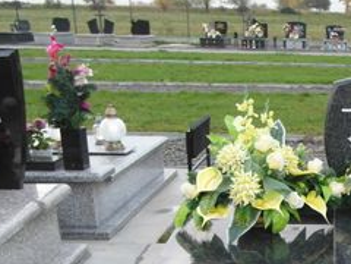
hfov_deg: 27.9
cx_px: 374
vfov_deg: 21.7
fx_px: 649
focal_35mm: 64
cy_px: 290
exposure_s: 1/60
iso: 100
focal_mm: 5.2
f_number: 2.8
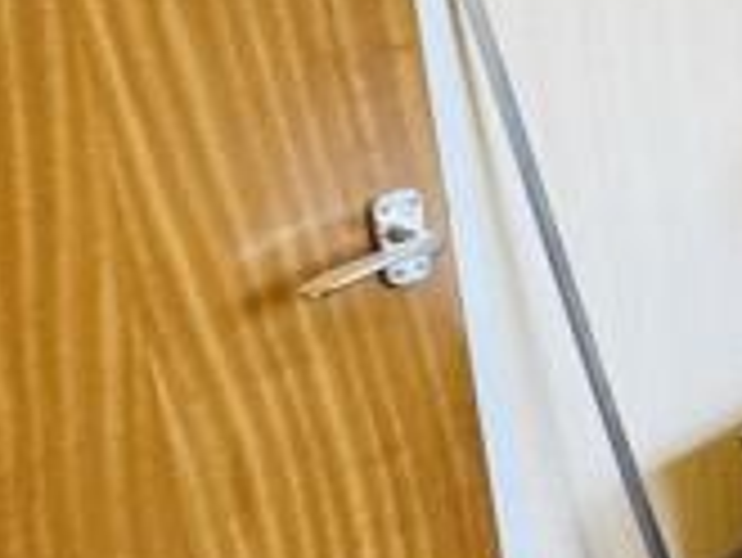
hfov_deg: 17.4
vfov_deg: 16.7
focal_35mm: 87
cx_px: 1412
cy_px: 45
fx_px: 1866
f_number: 2.2
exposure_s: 1/100
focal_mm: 2.22
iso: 250
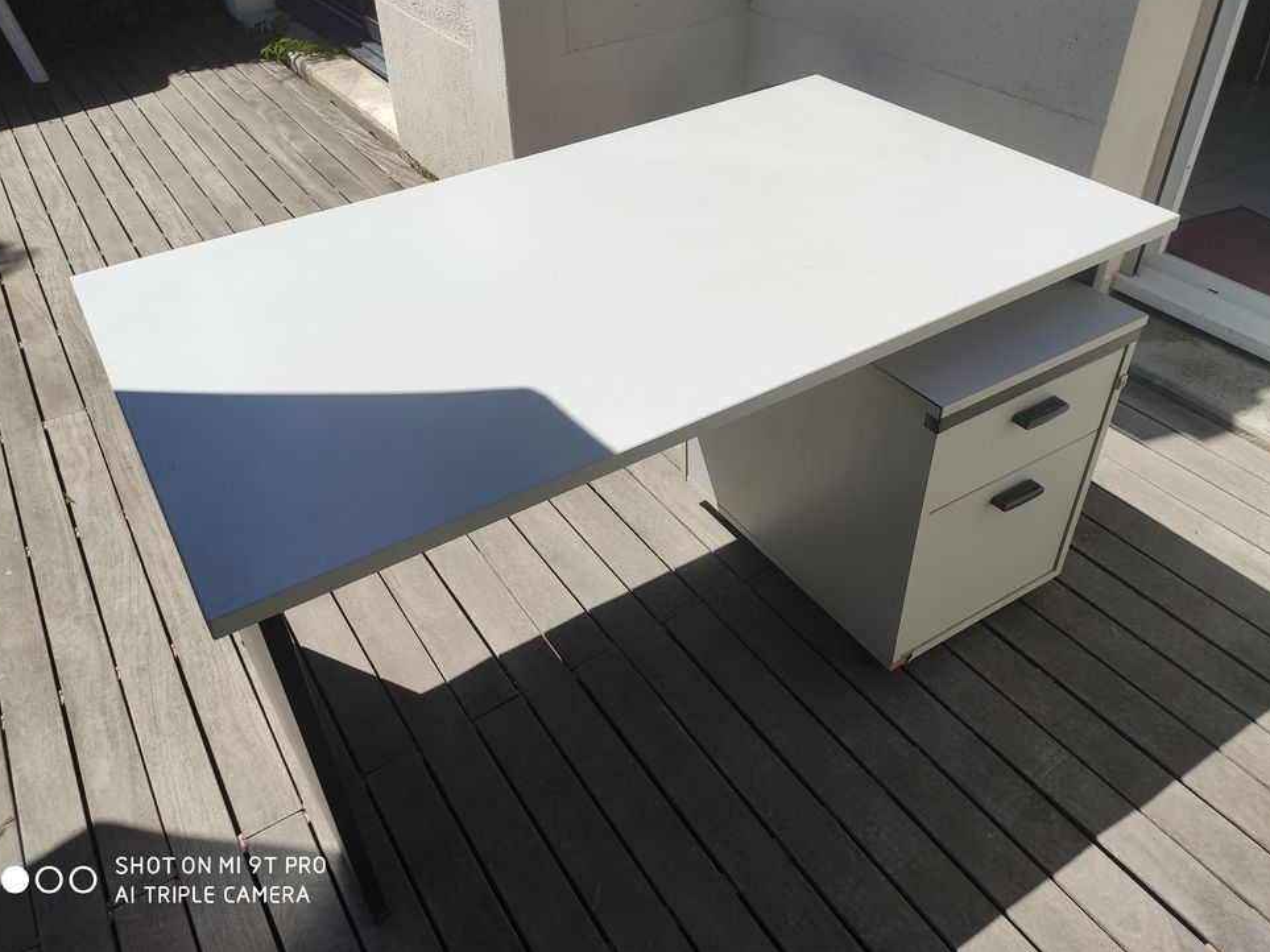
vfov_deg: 51.3
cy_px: 459
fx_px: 990
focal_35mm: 27
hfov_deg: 65.3
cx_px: 619
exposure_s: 1/1766
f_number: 1.75
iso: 112
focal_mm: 4.77
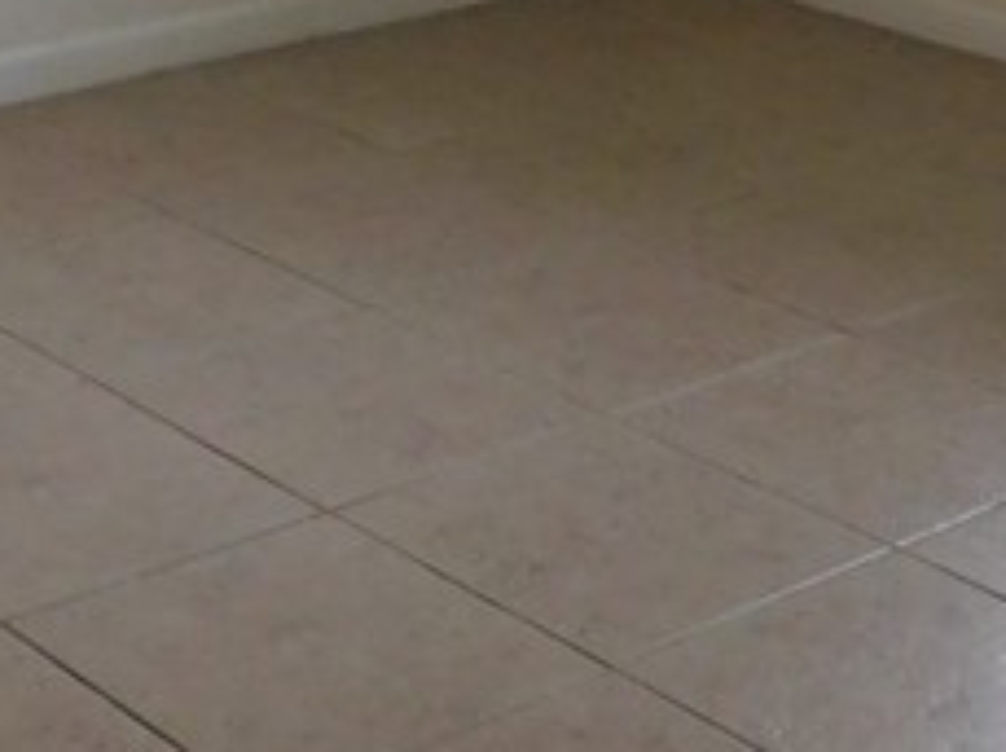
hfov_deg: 18.8
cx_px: 127
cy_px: -295
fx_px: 2989
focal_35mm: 103
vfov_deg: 13.7
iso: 320
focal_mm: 4
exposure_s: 1/30
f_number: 3
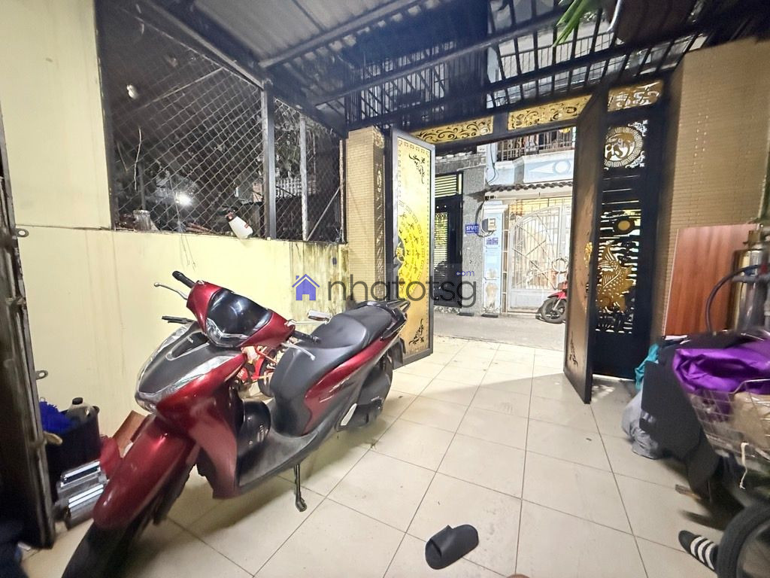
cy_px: 289
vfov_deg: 85.7
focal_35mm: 14
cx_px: 385
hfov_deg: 102.1
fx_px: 311
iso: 1250
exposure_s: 1/33
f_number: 2.2
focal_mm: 2.22
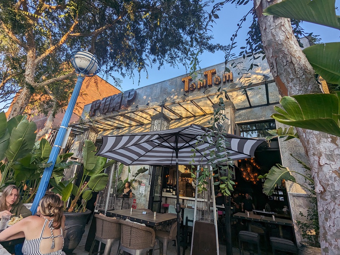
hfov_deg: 94.5
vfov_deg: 78.1
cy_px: 128
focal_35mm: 16
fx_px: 157
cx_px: 170
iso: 48
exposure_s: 1/288
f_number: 2.2
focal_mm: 2.35
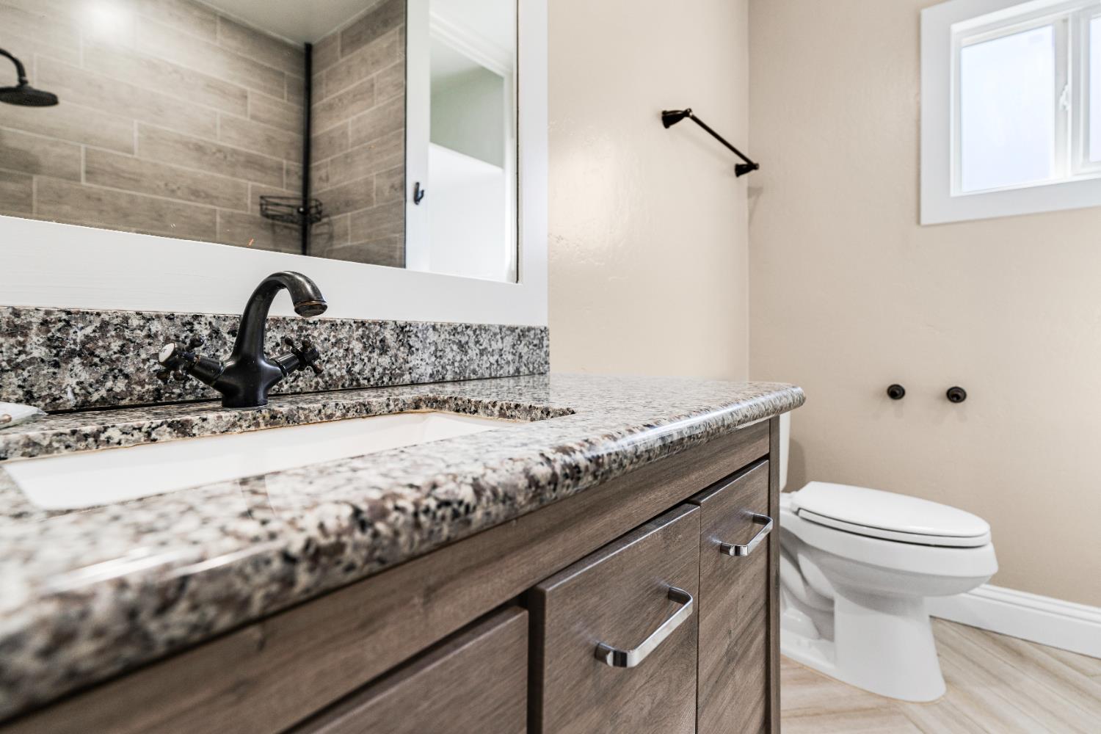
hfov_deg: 93.3
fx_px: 520
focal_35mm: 17
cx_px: 550
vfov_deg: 70.4
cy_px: 367
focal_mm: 17
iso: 250
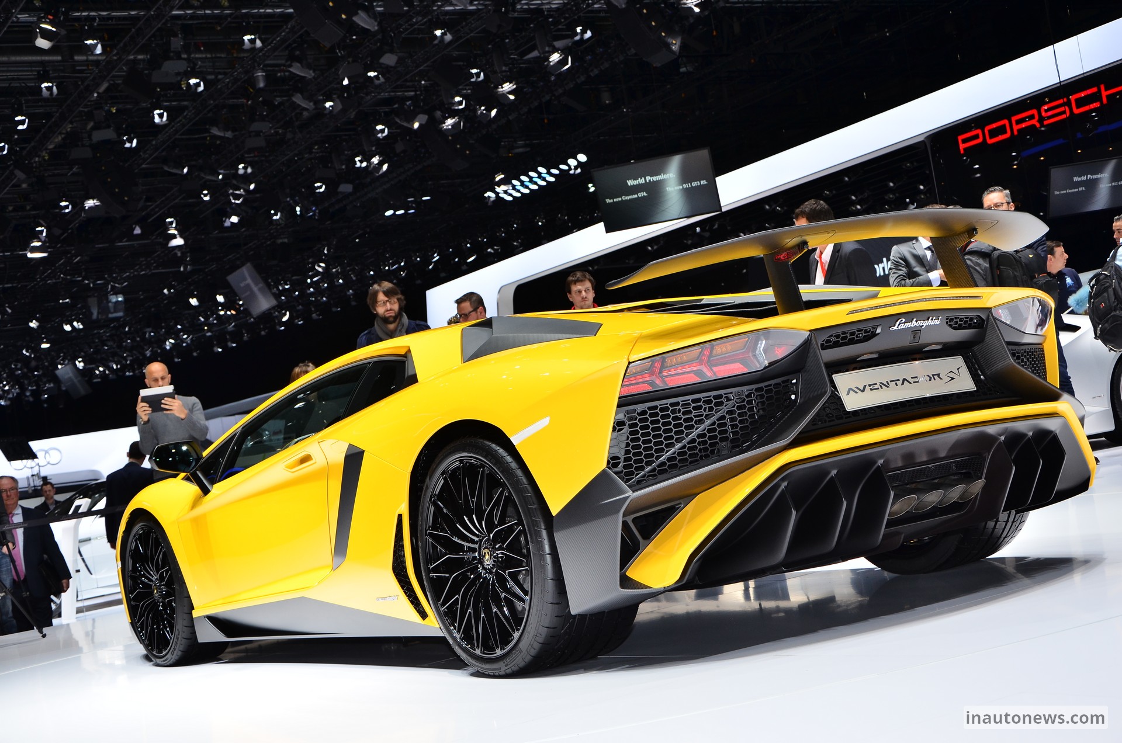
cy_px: 372
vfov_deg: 25.6
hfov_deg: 37.9
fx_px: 1633
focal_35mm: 52
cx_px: 561
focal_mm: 35
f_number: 5.6
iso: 320
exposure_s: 1/200
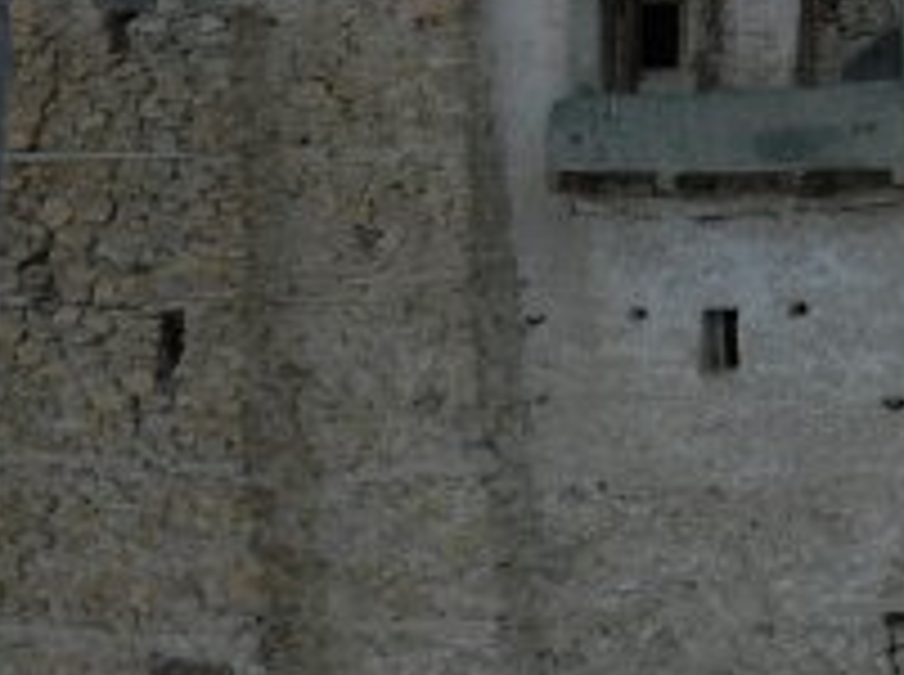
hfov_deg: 11.1
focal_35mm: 176
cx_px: 1057
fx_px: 4588
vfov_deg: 8.4
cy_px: 76
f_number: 5.6
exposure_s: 1/125
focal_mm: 34
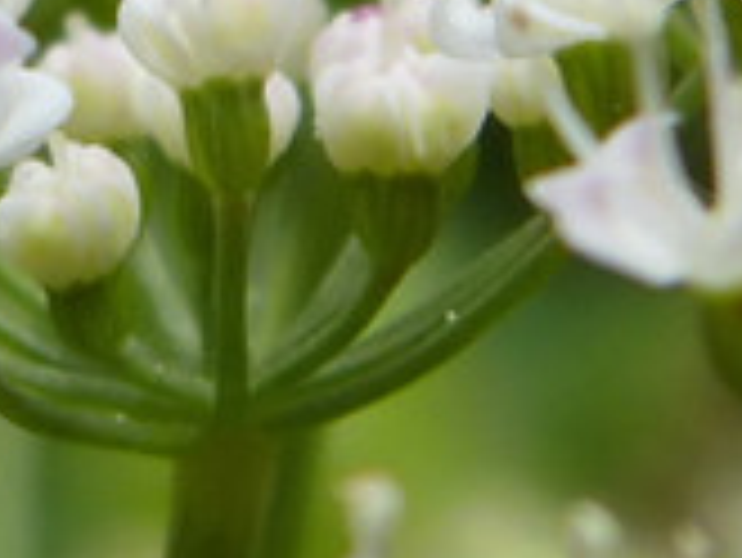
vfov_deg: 5.8
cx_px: -306
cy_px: -178
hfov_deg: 7.6
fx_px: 5470
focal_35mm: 255
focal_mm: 4.9
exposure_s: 1/800
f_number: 3.3
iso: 80
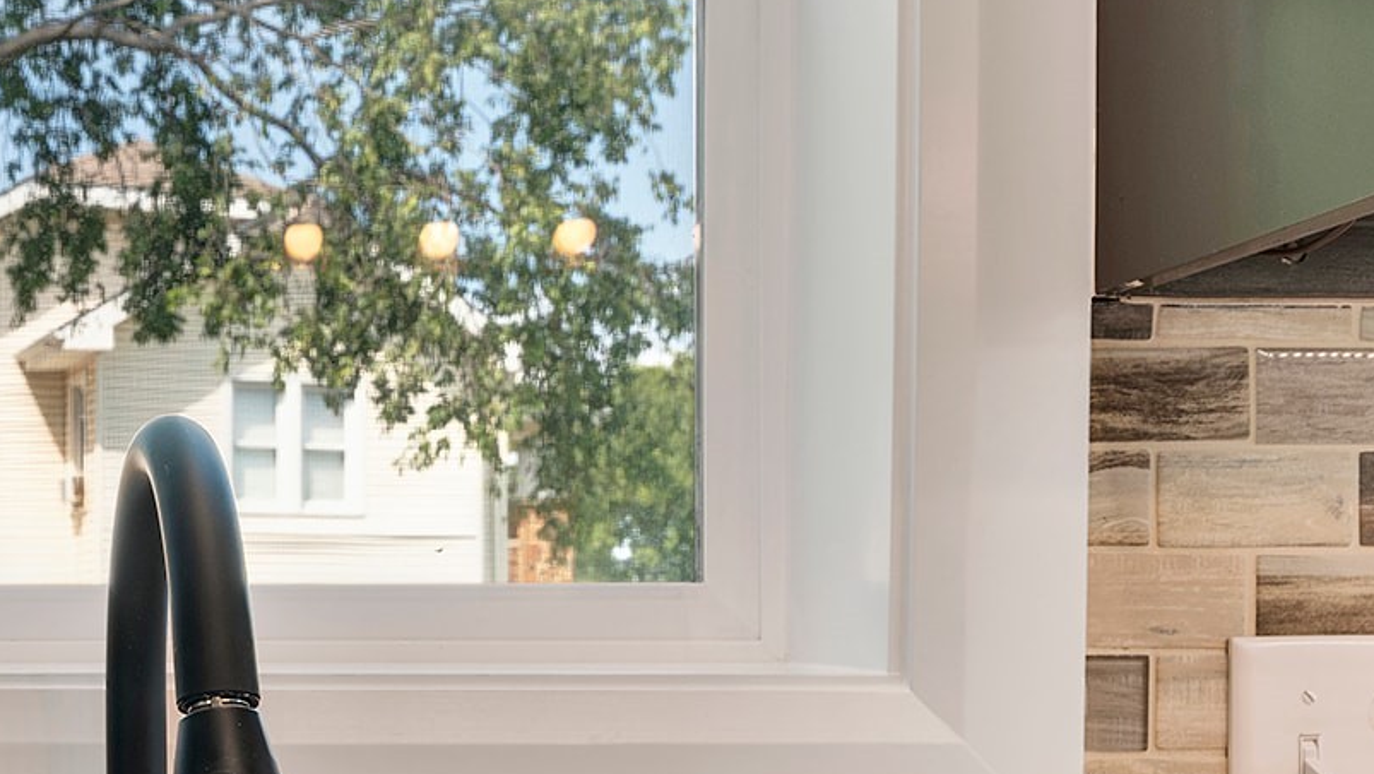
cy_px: 755
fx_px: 1749
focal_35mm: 48
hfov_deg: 40.5
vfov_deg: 24.0
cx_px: 216
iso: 250
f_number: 8
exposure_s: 1/40
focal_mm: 23
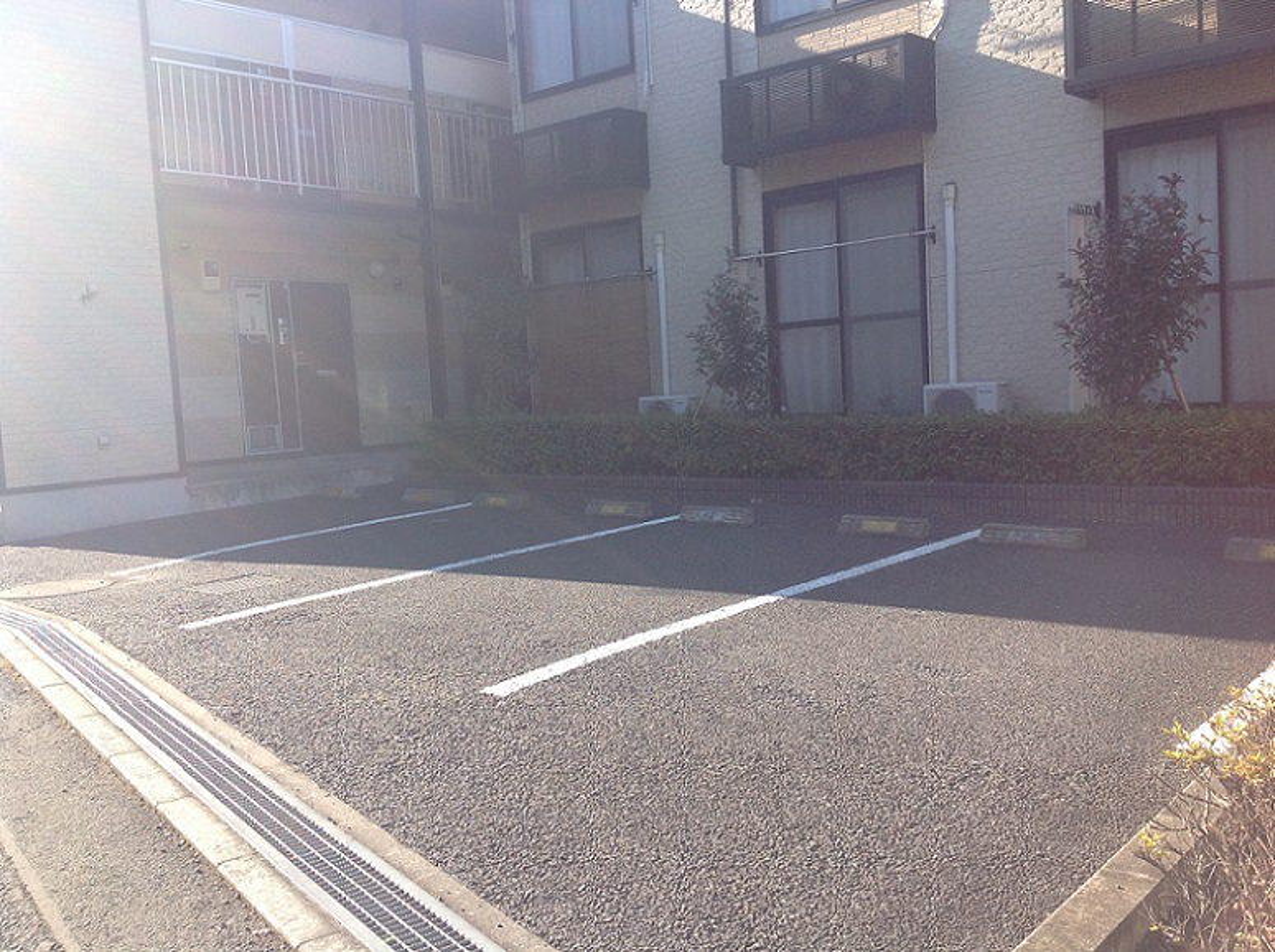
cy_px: 476
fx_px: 1287
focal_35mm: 35
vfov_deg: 40.6
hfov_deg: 52.7
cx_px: 638
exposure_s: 1/549
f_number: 2.4
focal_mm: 4.28
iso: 50
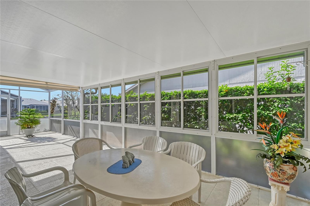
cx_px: 155
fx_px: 129
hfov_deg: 100.4
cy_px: 103
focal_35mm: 15
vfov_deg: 77.3
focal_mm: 10
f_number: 10
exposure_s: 1/400
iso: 800
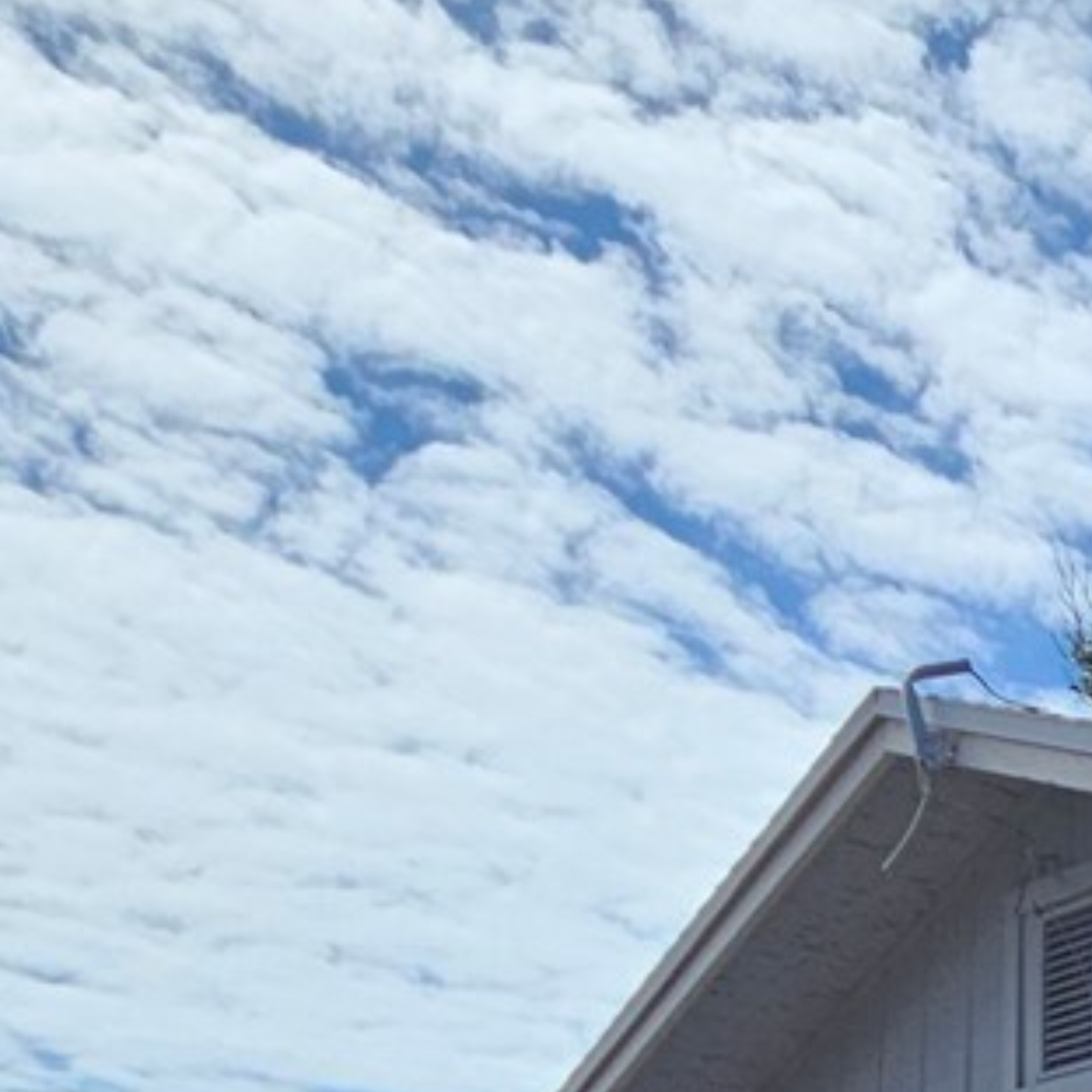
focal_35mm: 59
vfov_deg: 22.8
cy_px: 1698
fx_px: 2106
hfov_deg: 21.0
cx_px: 1904
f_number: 2.2
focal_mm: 2.2
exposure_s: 1/3913
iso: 50
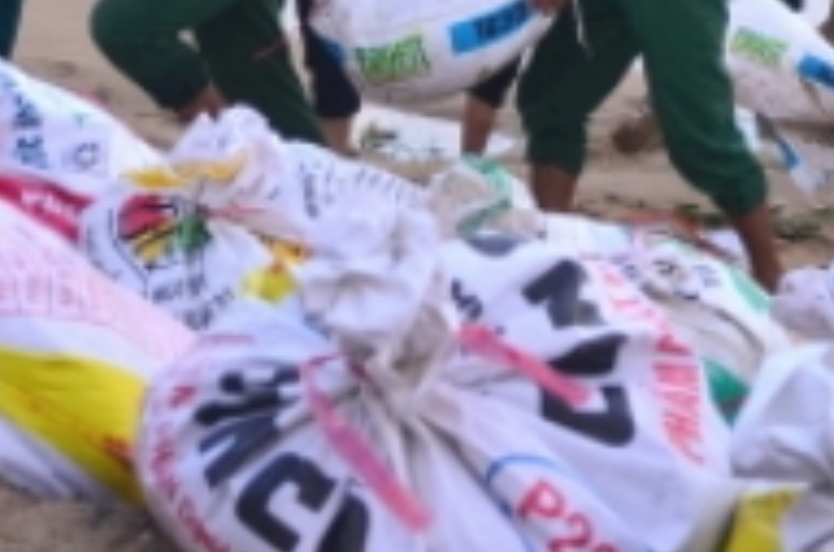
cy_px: -196
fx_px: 2773
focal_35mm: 120
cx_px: 421
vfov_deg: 11.0
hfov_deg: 17.1
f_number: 5
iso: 100
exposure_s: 1/500
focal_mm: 24
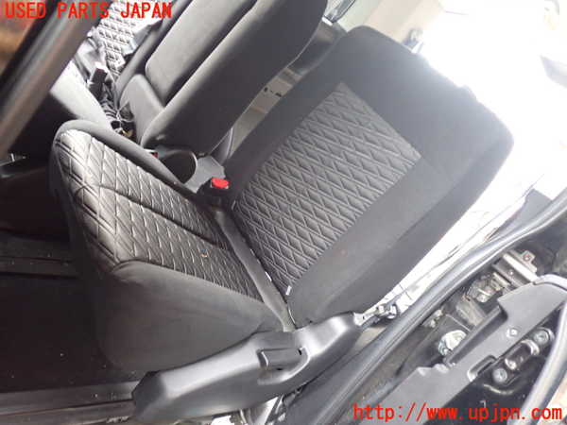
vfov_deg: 46.8
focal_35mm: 30
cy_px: 212
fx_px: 491
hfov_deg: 60.0
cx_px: 284
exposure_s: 1/30
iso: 500
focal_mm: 5.4
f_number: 2.3
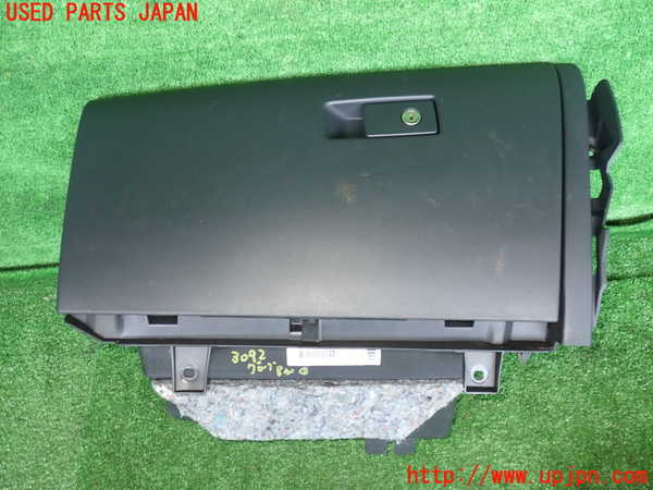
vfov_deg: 46.8
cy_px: 245
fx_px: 566
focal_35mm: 30
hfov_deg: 60.0
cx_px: 326
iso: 160
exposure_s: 1/60
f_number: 2.3
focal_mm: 5.4
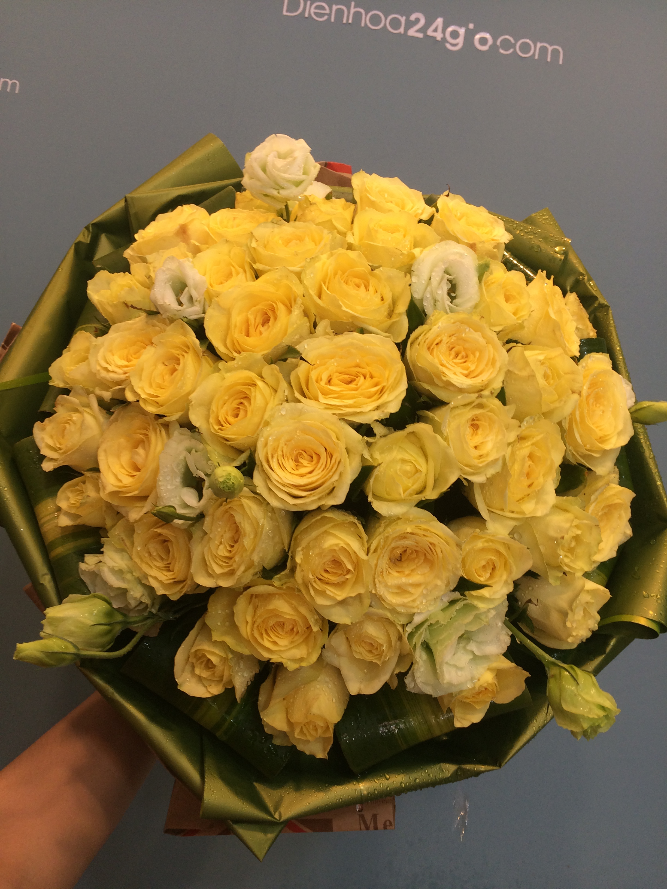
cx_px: 334
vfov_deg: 61.7
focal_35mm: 29
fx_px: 745
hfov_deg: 48.2
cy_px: 444
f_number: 2.2
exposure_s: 1/50
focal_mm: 4.15
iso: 50
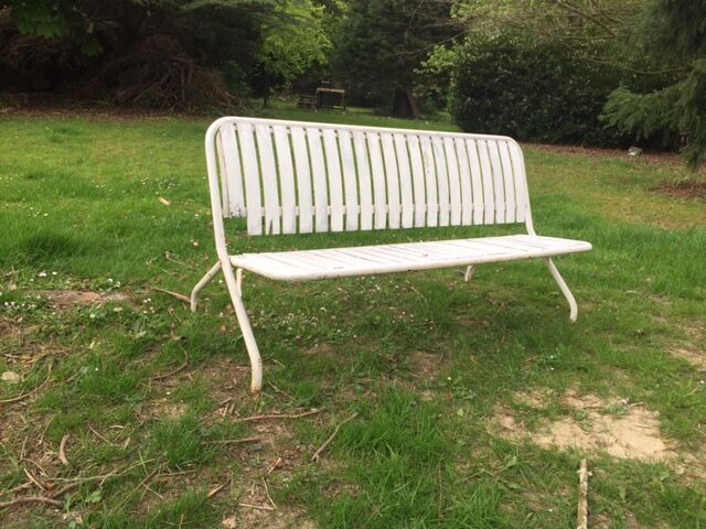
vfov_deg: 48.2
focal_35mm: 29
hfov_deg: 61.7
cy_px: 264
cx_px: 353
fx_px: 591
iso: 32
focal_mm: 4.15
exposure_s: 1/119
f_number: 2.2
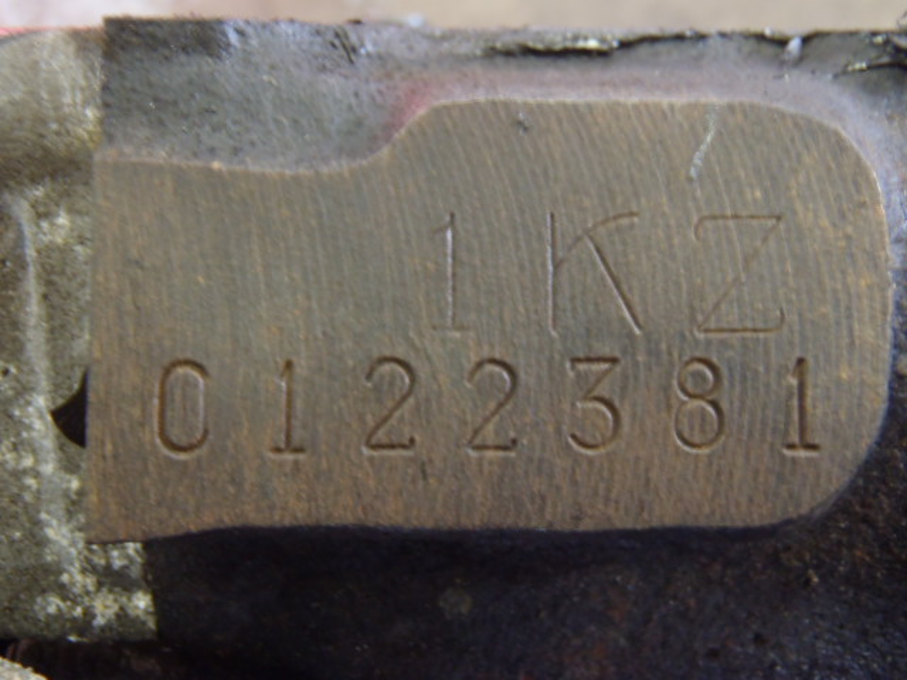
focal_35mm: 37
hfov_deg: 50.1
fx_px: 969
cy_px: 340
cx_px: 454
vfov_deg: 38.7
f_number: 4.7
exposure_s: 1/4
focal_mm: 6.64
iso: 320
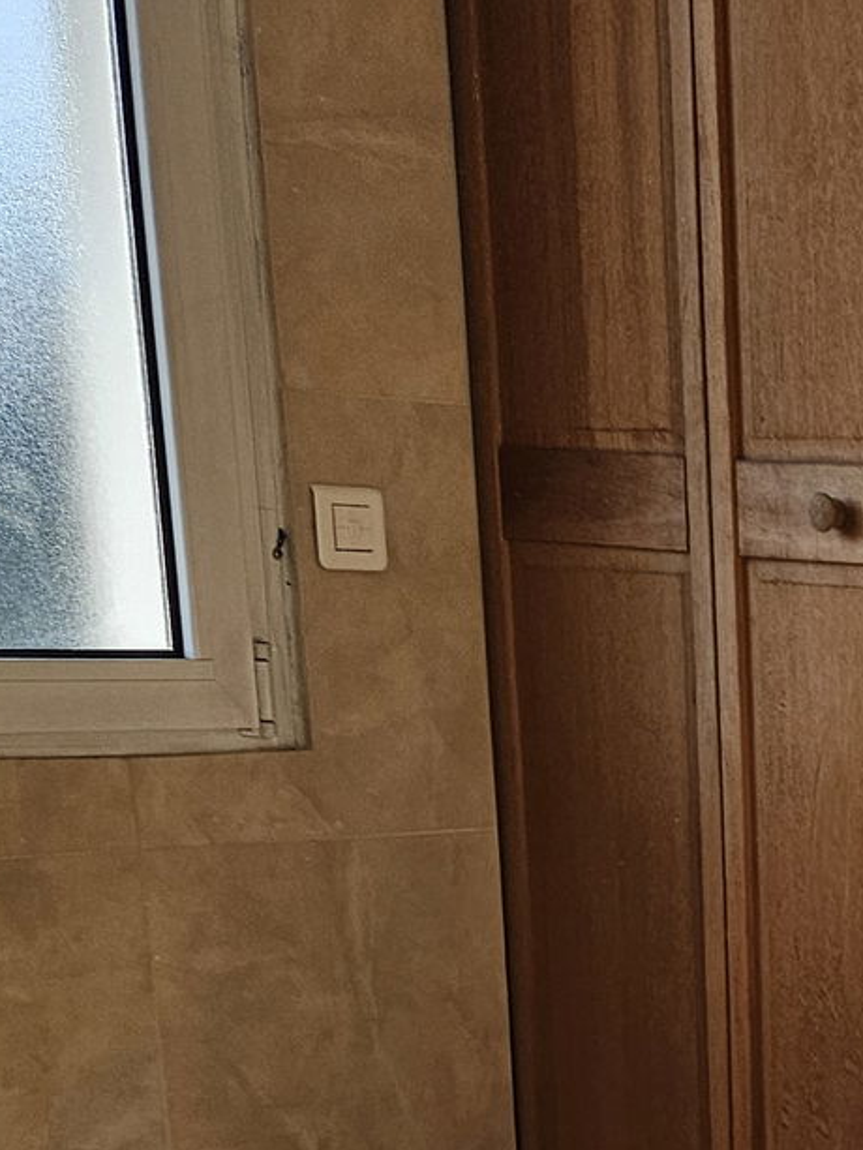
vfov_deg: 21.8
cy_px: 1536
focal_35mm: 80
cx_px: 1266
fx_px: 2658
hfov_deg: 16.8
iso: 40
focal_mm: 5.4
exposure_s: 1/412
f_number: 1.8
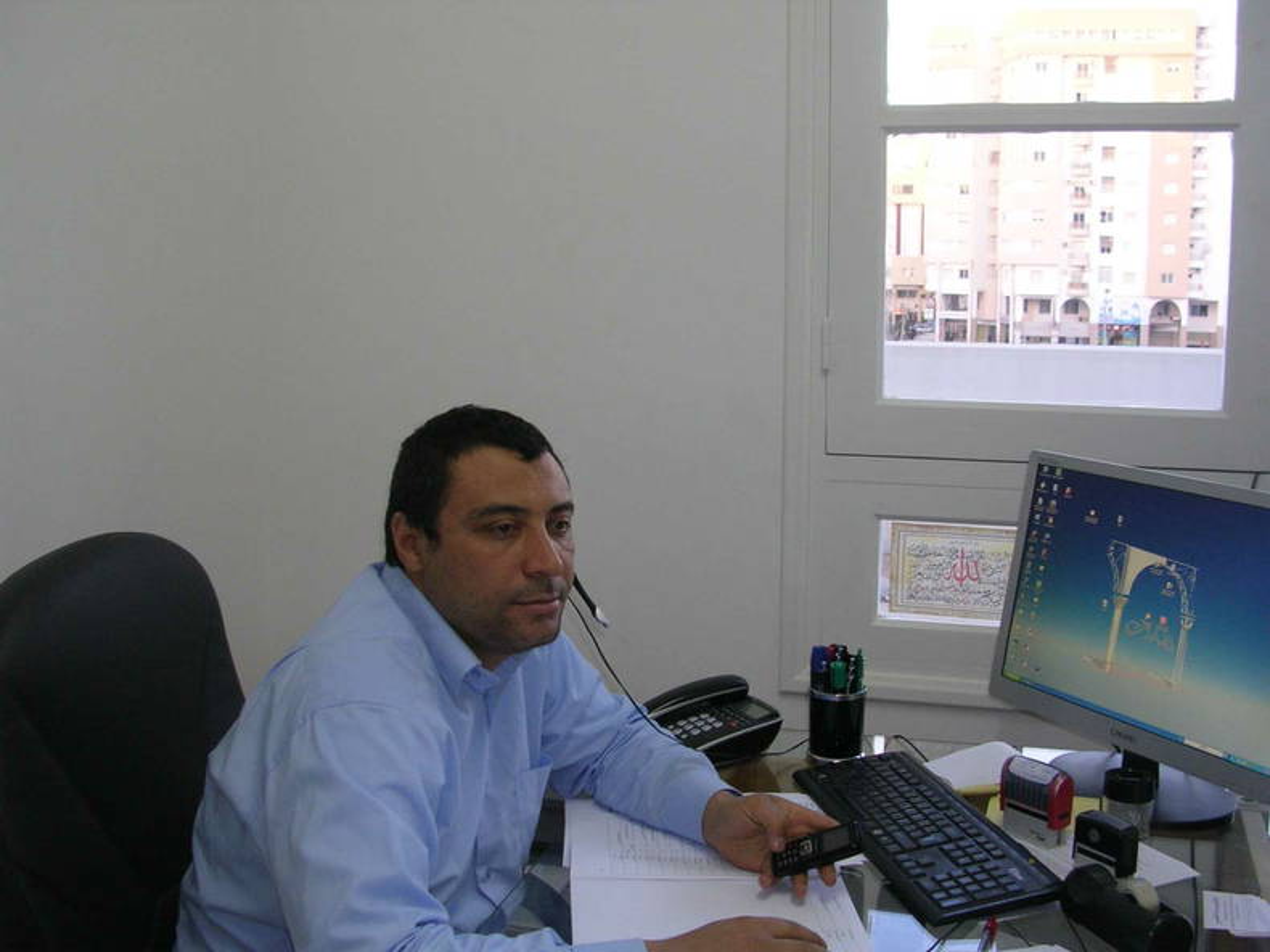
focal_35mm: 38
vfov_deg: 37.7
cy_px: 476
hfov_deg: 49.0
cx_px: 635
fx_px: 1394
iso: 92
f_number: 2.8
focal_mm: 5.8
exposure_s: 1/26.4
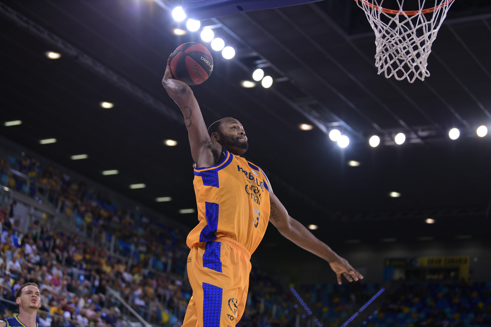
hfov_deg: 28.8
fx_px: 955
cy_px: 164
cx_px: 246
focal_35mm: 70
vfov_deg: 19.5
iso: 1250
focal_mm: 70
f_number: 2.8
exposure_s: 1/800
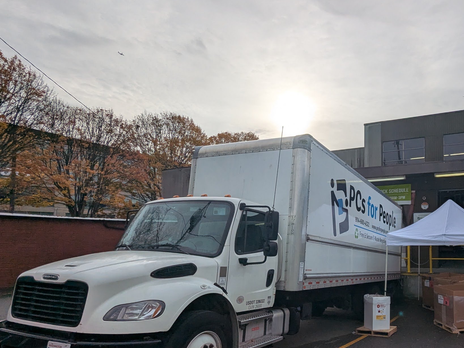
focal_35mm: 25
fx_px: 335
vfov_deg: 54.3
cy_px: 218
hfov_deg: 65.1
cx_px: 349
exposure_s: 1/3003
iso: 44
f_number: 2.2
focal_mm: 2.35
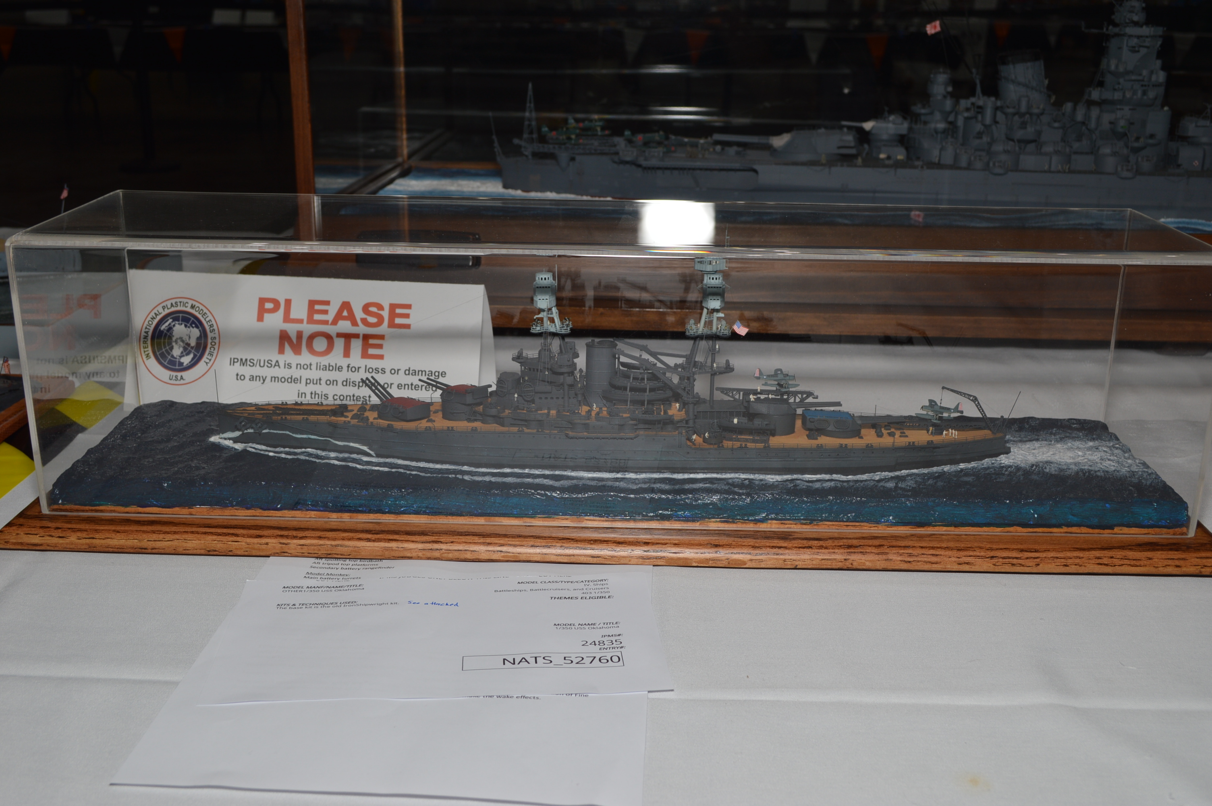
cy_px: 403
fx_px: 1312
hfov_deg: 49.6
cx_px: 606
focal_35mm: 39
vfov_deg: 34.1
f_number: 8
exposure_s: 1/60
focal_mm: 26
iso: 100
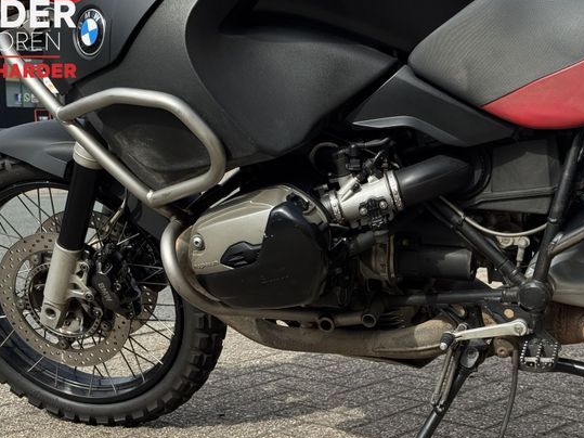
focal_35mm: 57
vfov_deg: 25.6
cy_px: 252
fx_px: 961
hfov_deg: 33.8
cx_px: 259
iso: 64
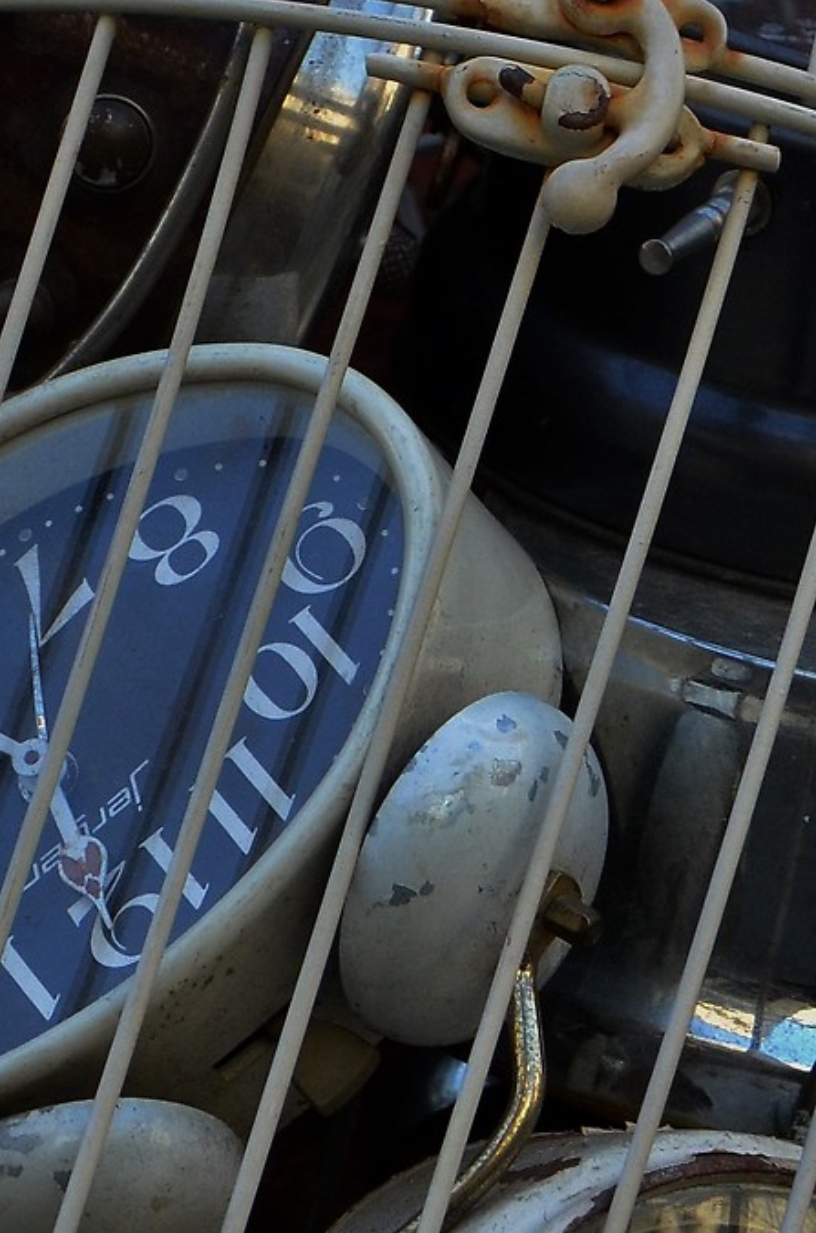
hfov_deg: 5.3
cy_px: 614
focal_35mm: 256
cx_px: 481
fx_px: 8744
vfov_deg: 8.1
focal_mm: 48
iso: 560
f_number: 4.8
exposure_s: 1/750
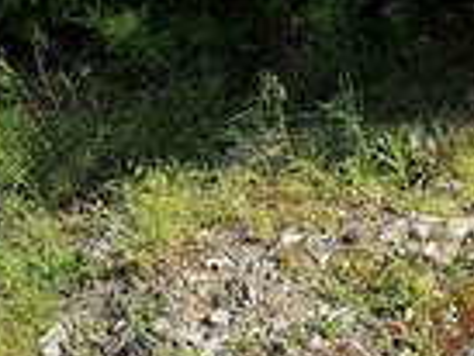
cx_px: 640
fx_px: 1042
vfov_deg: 19.2
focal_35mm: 76
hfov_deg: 22.5
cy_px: 287
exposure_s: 1/972
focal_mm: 4.2
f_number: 1.7
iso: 40
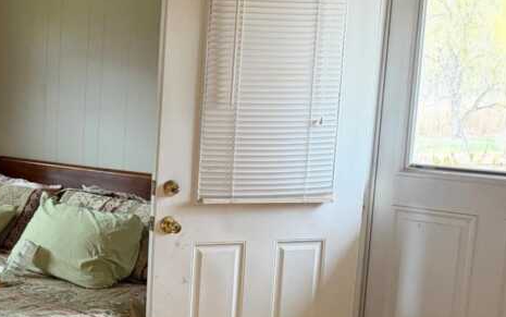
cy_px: 206
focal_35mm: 56
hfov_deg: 32.2
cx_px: -45
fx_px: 773
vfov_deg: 23.1
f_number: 1.78
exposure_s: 1/60
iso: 640
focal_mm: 6.76
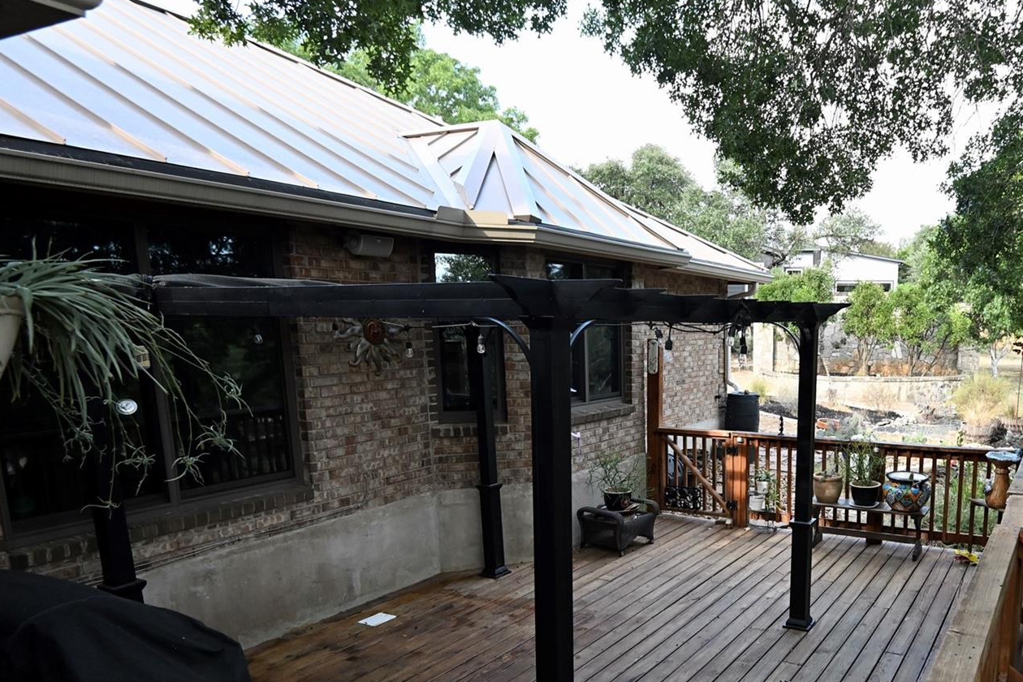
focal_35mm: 26
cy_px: 466
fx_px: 739
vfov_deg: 48.5
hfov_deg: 66.4
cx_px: 724
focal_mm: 16
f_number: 4
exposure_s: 1/1250
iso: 1600
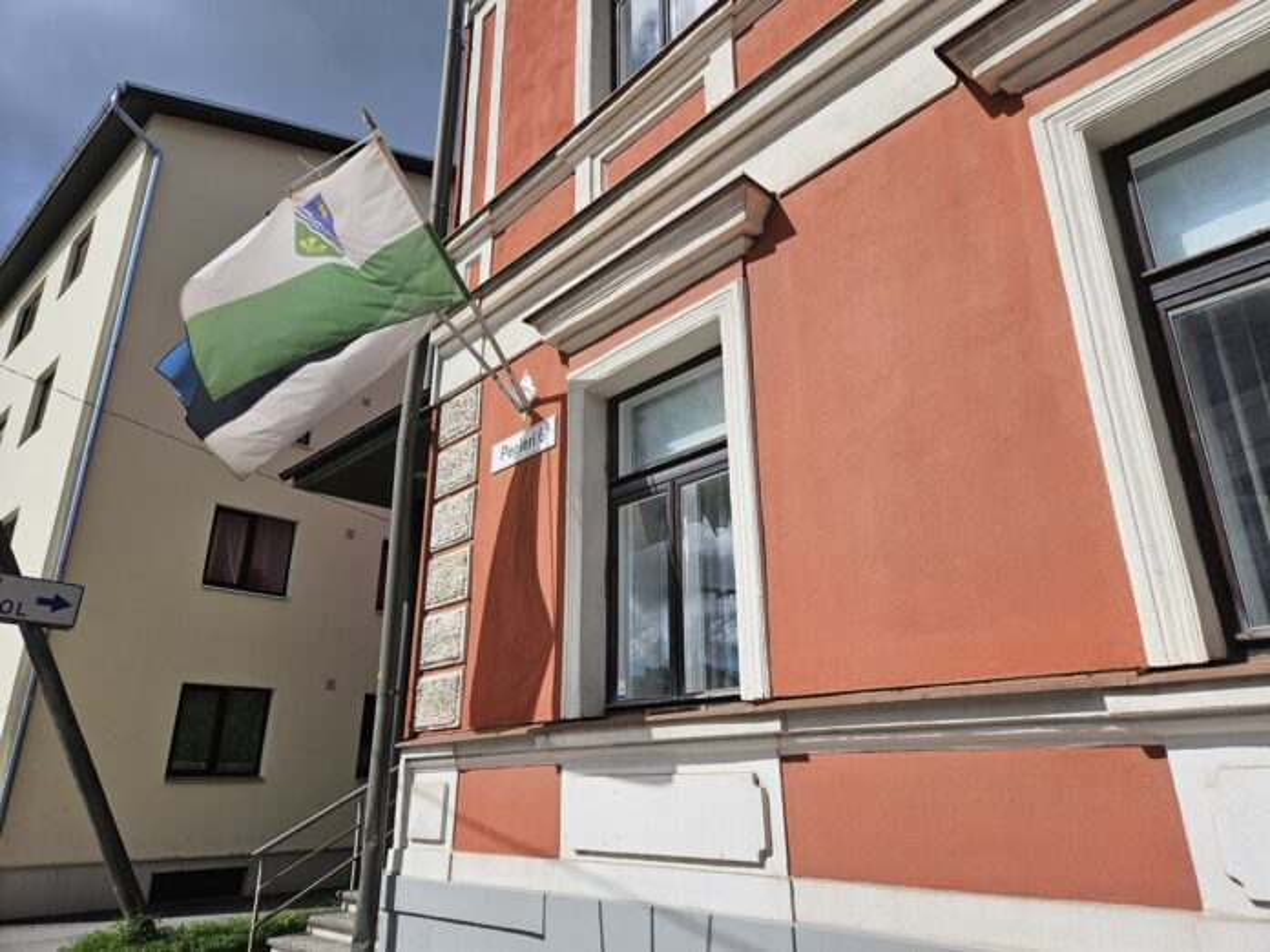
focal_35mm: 23
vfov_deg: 58.9
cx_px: 635
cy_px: 476
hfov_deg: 73.9
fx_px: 844
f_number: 1.8
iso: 25
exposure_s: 1/3455
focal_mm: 5.4
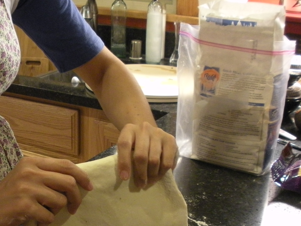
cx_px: 95
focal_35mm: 56
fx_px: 487
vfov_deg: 25.8
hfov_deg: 34.0
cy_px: 169
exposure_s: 1/12
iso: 400
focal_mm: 6.3
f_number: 3.5
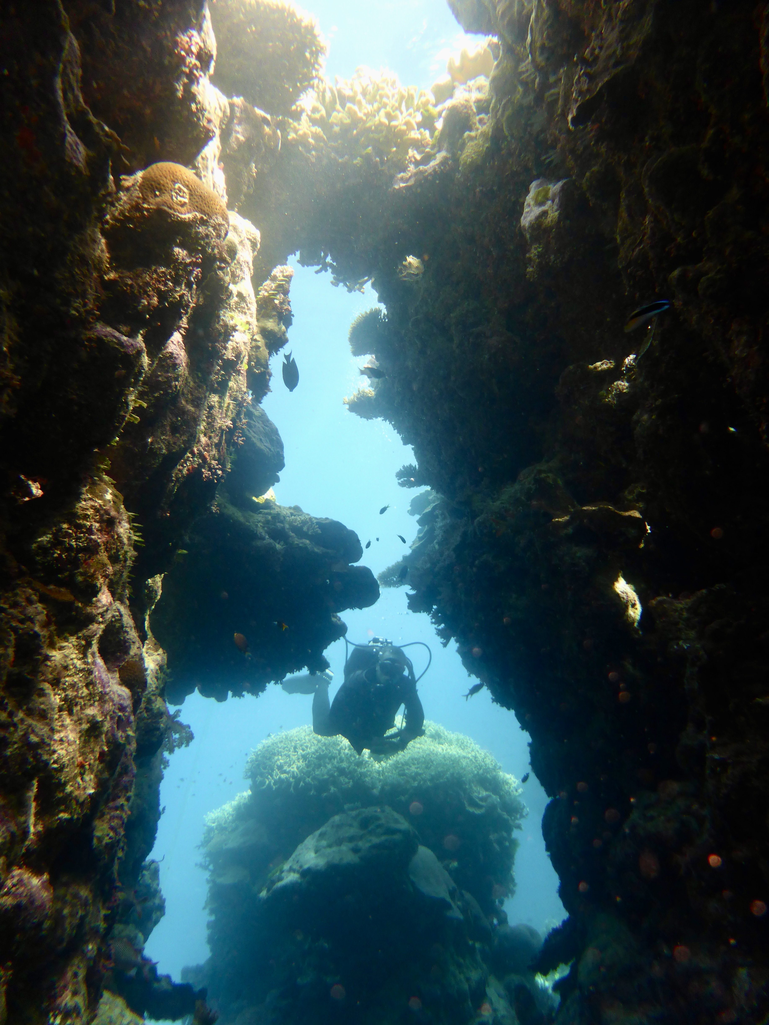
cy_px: 512
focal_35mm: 24
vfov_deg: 71.6
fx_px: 711
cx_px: 384
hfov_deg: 56.8
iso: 125
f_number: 3.3
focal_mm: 4.3
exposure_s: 1/60
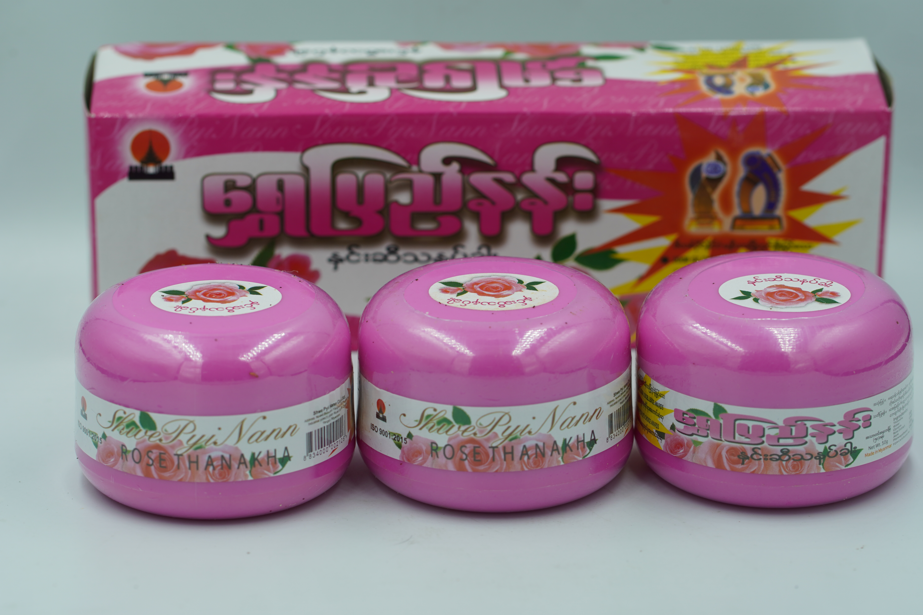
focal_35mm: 128
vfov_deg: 10.8
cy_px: 308
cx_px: 462
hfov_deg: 16.1
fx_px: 3269
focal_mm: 85
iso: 100
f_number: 5
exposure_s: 1/250
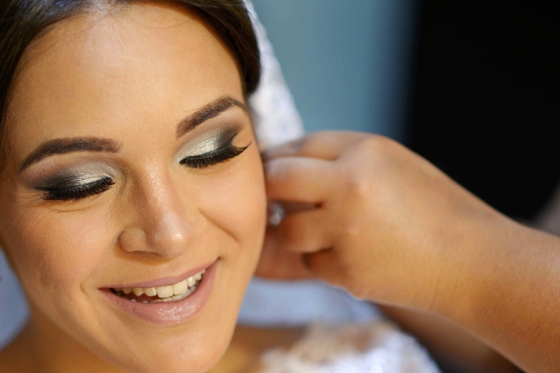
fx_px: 1711
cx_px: 216
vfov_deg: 12.4
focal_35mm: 110
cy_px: 232
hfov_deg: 18.6
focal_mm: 85
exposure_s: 1/80
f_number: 2
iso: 320
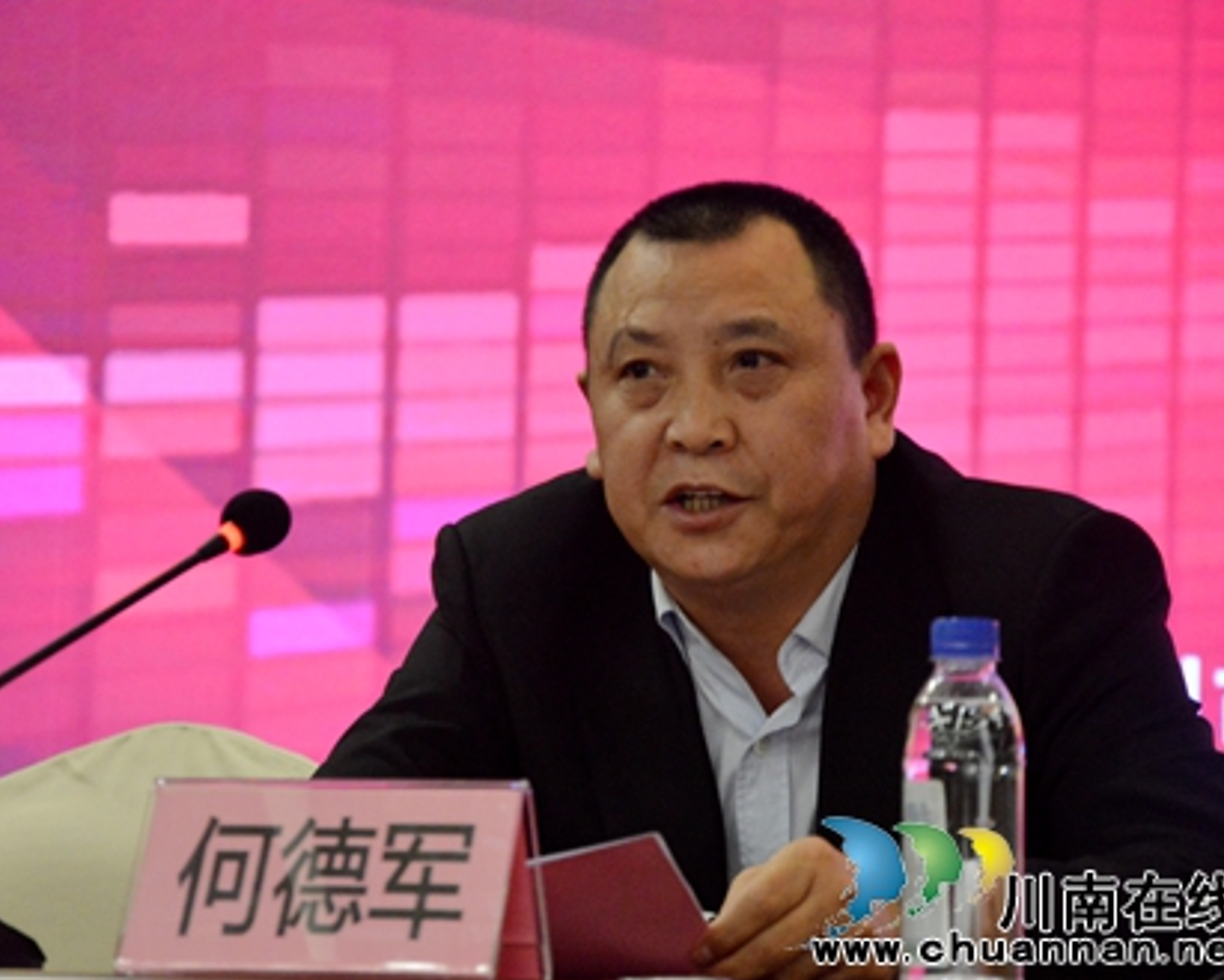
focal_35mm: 180
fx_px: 6507
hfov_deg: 10.7
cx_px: 551
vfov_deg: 8.6
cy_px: 491
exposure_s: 1/30
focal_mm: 105
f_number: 5.6
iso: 3200
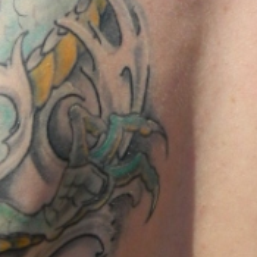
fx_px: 2469
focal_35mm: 294
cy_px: 228
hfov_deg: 6.0
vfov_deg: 5.9
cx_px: 73
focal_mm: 10.2
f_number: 3.8
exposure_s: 1/1000
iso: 80
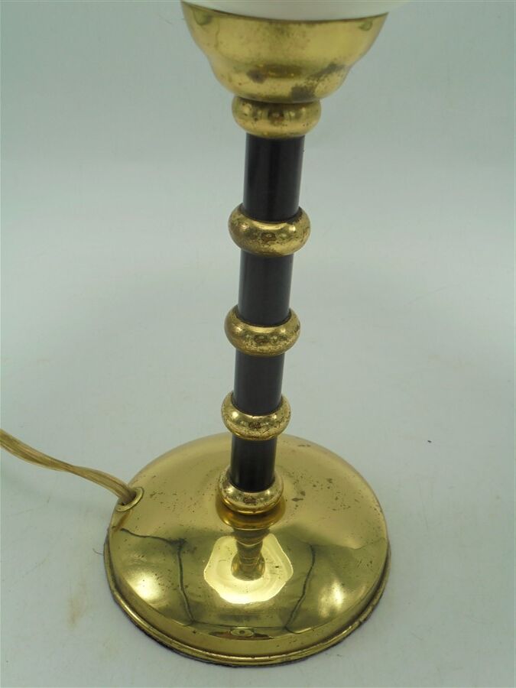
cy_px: 344
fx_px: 755
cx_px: 258
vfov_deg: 49.0
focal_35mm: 38
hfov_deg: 37.7
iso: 100
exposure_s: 1/80
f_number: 4.2
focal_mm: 6.9
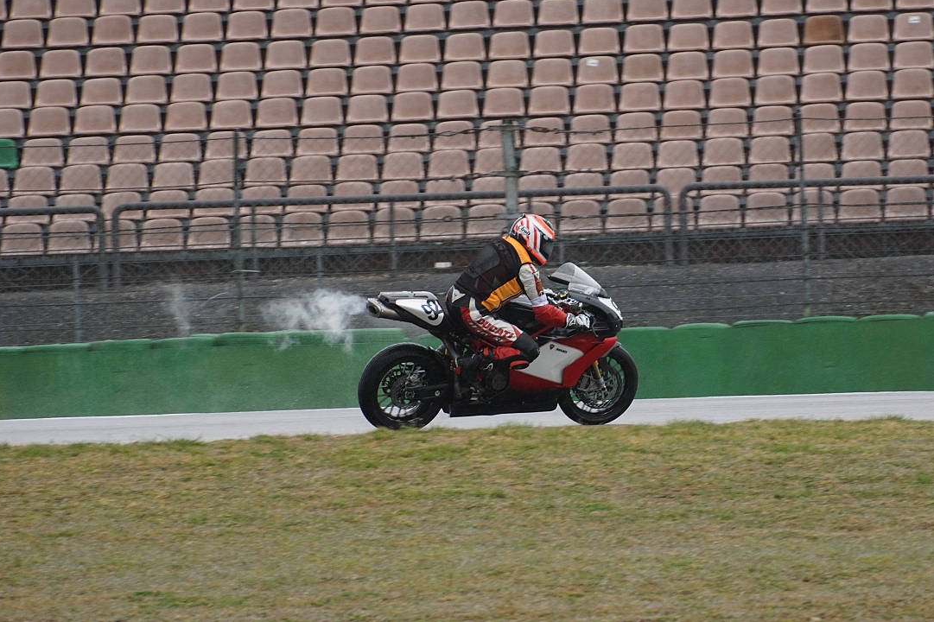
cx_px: 538
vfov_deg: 2.6
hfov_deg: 3.9
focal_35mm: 533
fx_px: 13823
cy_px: 255
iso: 640
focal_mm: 300
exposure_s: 1/640
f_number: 6.3
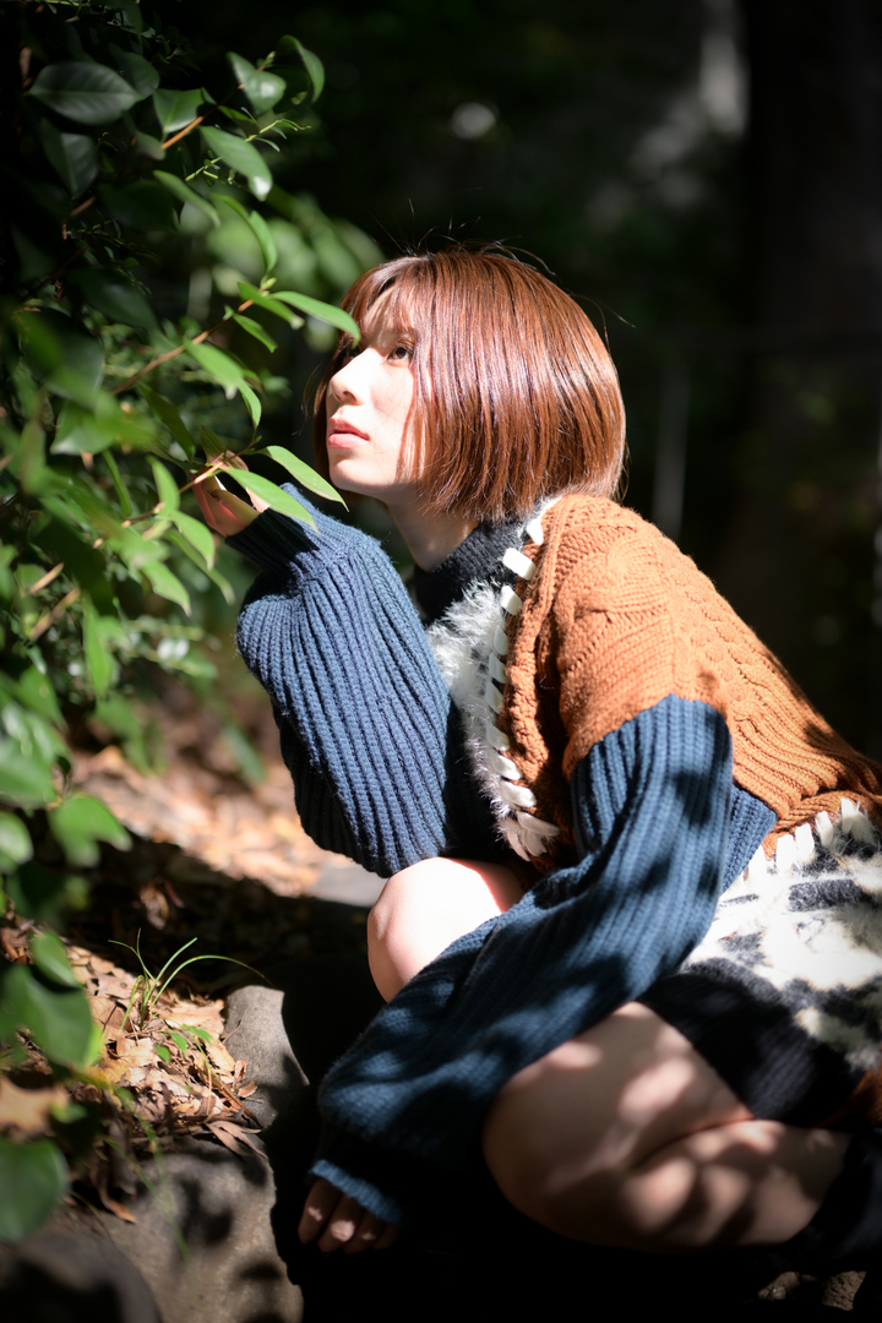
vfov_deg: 39.6
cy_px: 662
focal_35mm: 50
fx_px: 1837
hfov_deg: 27.0
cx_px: 441
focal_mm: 50
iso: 100
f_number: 1.2
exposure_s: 1/2500
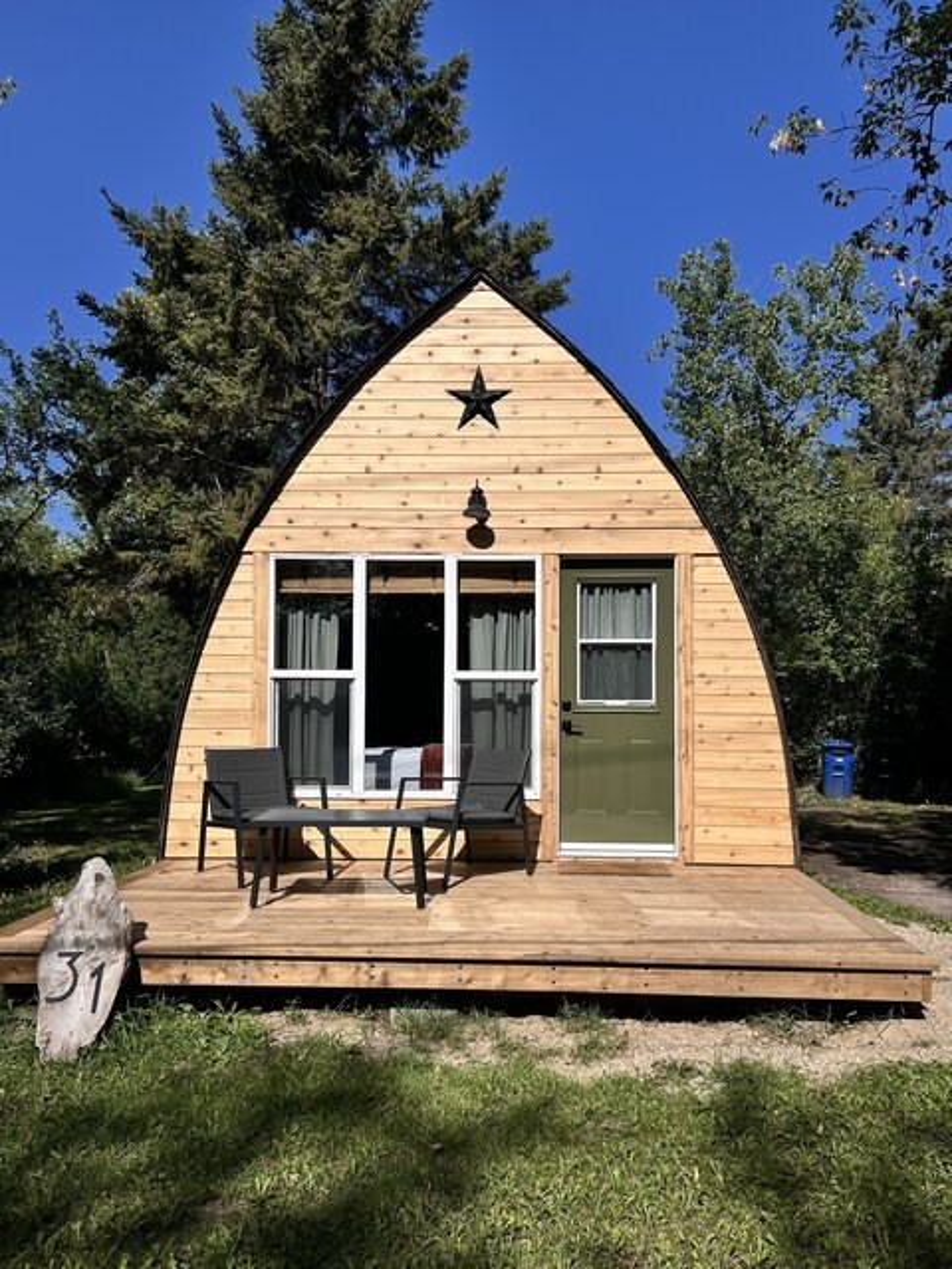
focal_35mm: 26
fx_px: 953
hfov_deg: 53.1
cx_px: 476
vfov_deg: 67.3
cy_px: 634
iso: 50
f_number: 1.5
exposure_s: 1/11364
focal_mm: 5.7
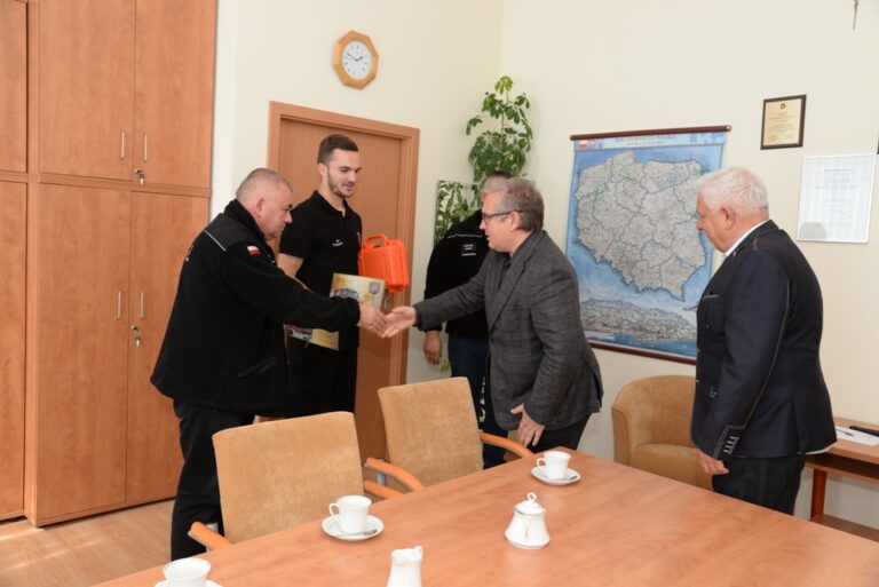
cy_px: 294
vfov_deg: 43.7
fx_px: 733
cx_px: 440
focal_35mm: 30
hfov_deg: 61.9
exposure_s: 1/60
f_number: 7.1
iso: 800
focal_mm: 30
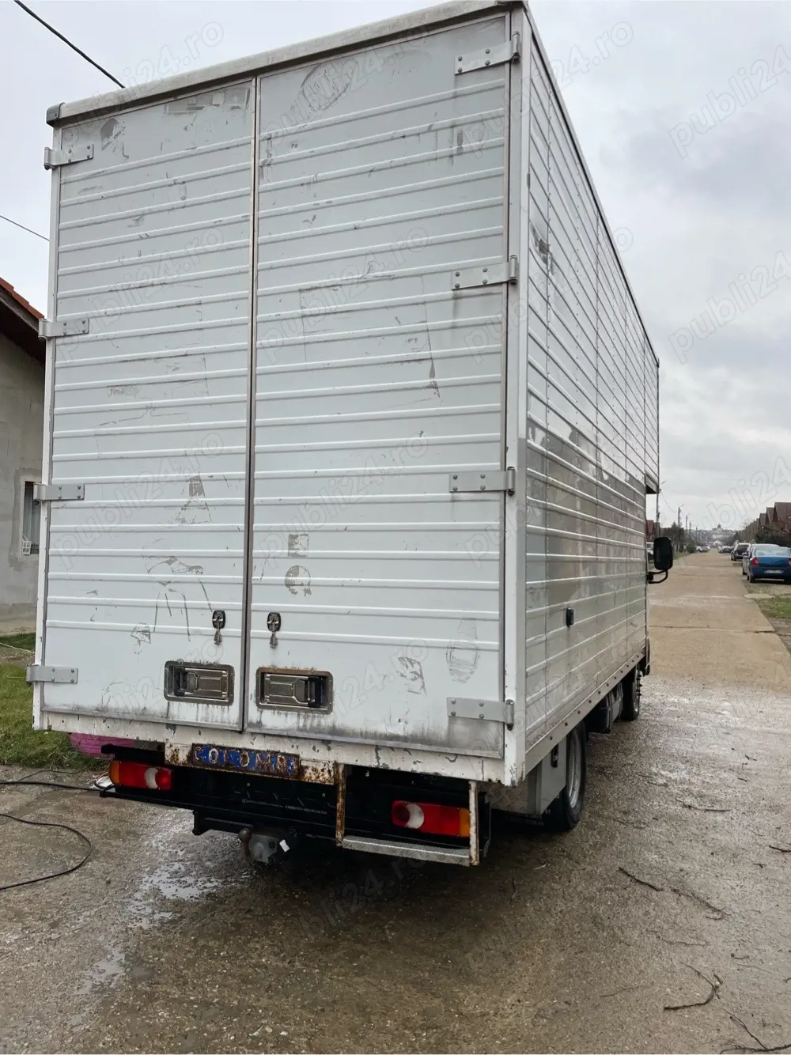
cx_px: 396
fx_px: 792
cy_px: 528
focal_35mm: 26
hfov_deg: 53.0
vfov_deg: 67.3
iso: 32
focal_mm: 4.2
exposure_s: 1/416
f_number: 1.6
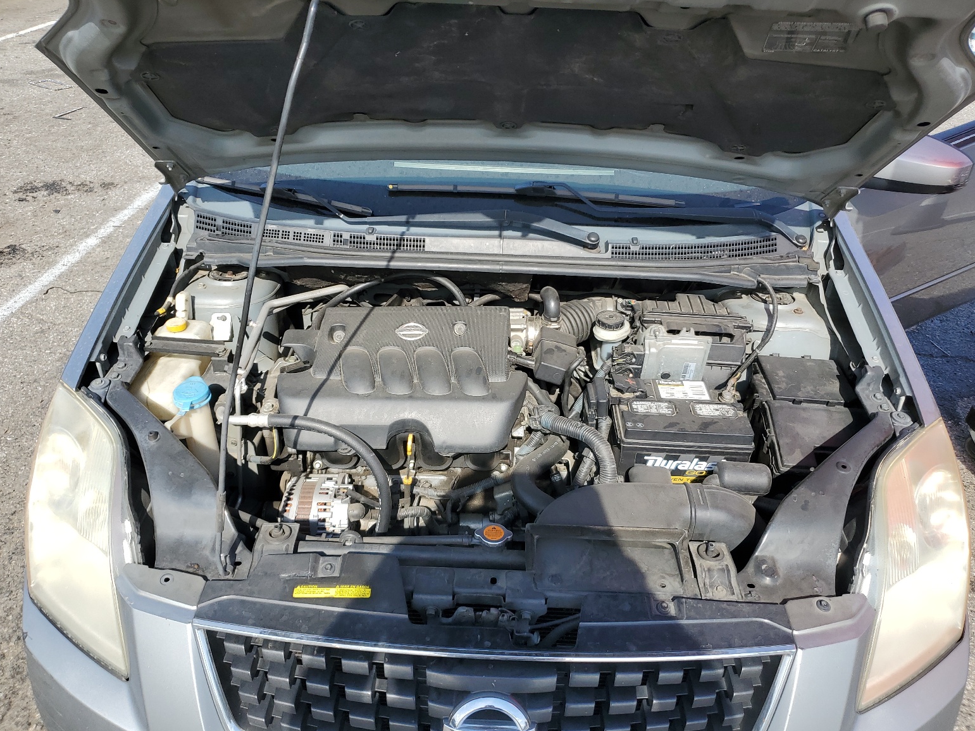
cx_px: 497
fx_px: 761
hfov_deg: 65.3
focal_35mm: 27
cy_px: 366
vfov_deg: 51.4
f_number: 1.5
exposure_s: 1/1429
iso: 50
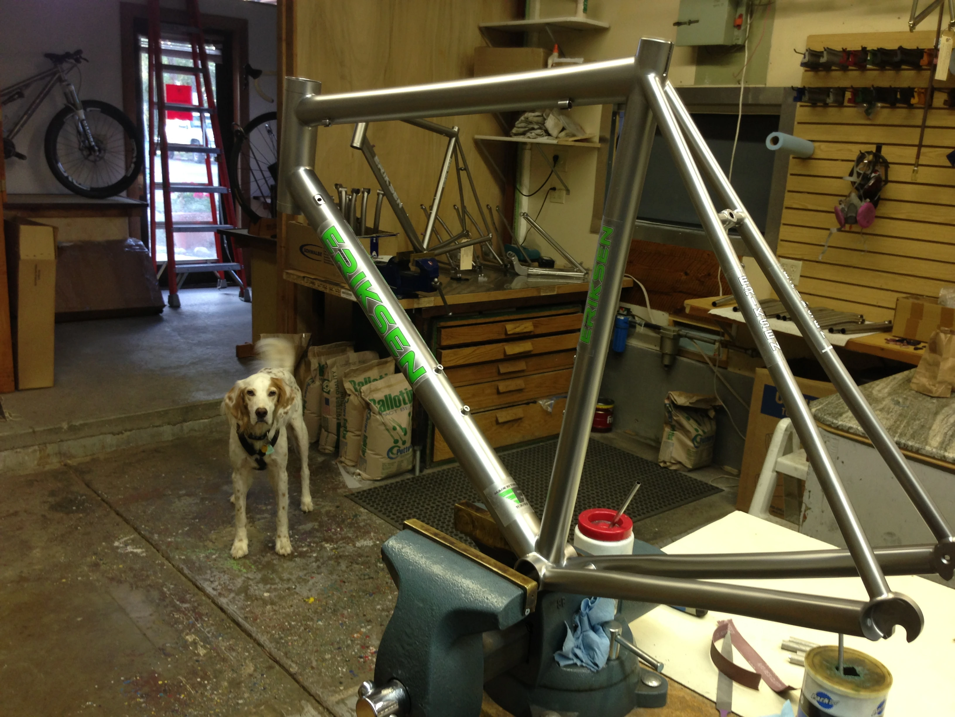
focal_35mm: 33
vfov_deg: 42.9
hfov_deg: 55.4
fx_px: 910
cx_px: 478
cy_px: 358
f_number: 2.4
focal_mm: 4.13
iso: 64
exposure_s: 1/20
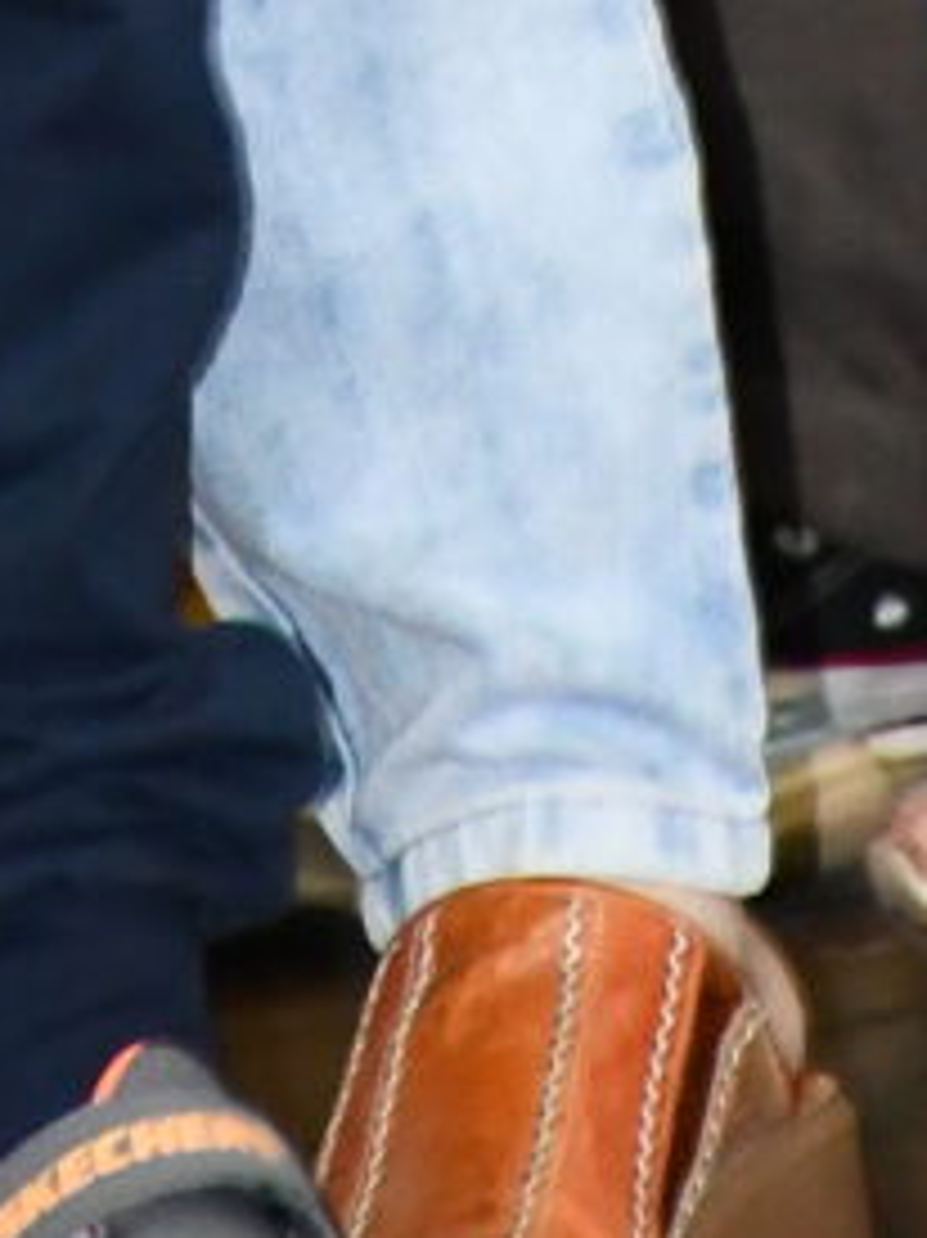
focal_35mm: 1412
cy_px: -2197
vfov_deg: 1.4
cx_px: 27
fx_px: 50456
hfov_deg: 1.1
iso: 4000
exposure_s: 1/60
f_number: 5.6
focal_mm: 140
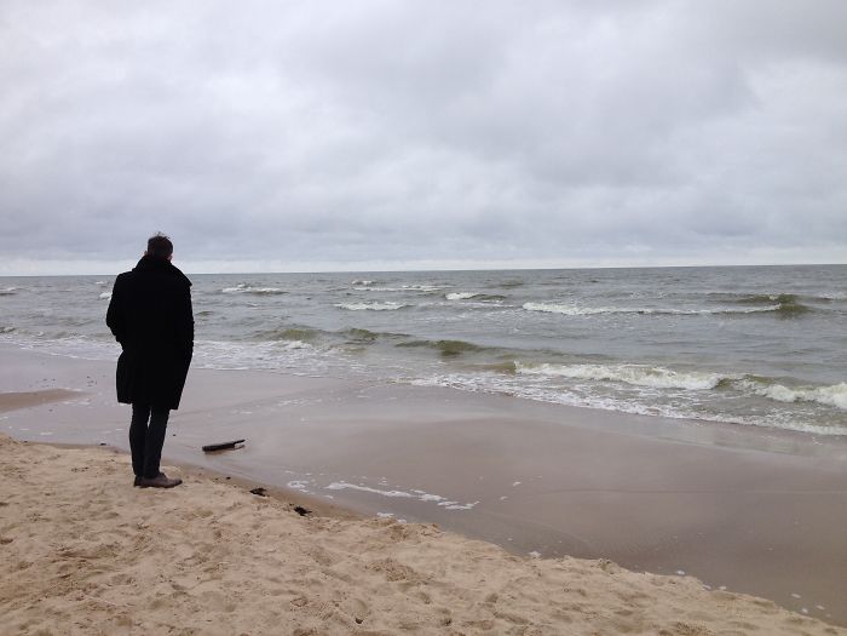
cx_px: 424
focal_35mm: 35
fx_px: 856
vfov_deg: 40.7
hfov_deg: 52.6
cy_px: 318
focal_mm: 4.28
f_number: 2.4
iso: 50
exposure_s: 1/339
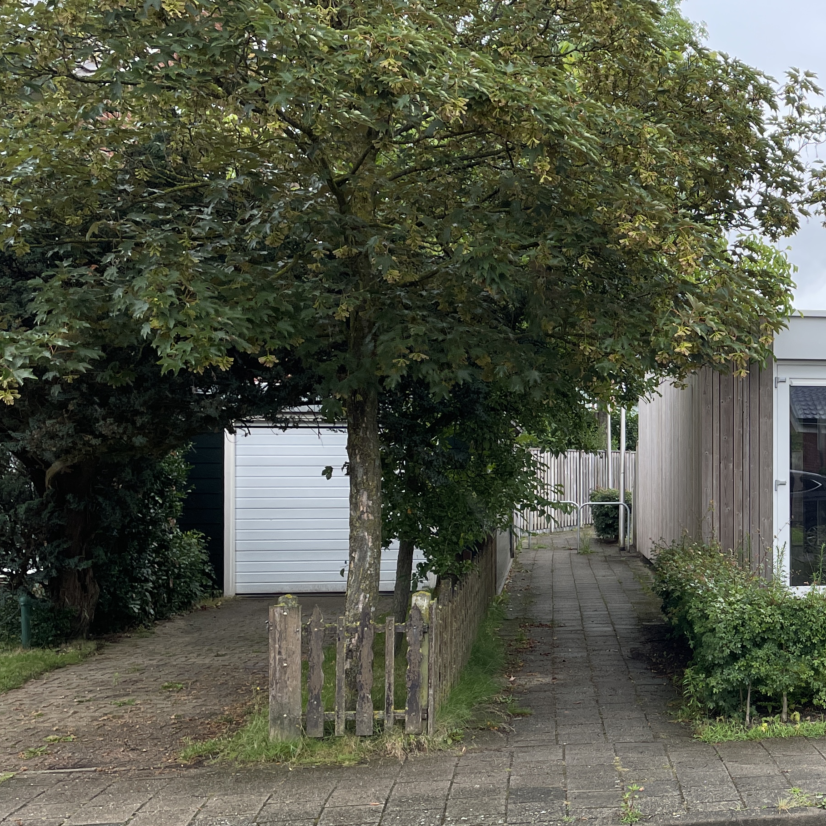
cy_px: 469
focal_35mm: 51
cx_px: 846
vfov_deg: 33.3
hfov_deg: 30.7
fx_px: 1377
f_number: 1.6
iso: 32
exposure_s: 1/537
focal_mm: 4.2
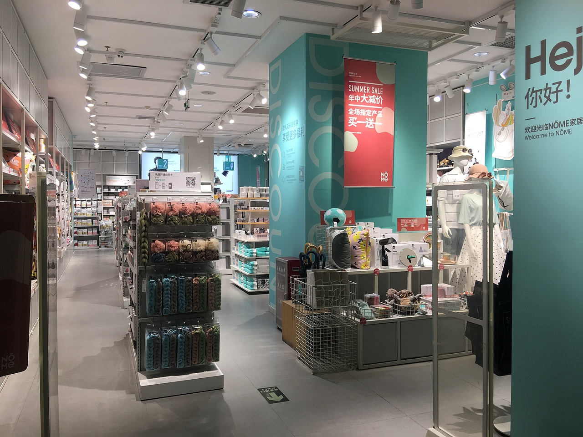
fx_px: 488
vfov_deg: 48.2
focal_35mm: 29
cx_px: 292
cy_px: 218
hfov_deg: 61.7
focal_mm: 4.15
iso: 32
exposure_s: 1/100
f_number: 2.2
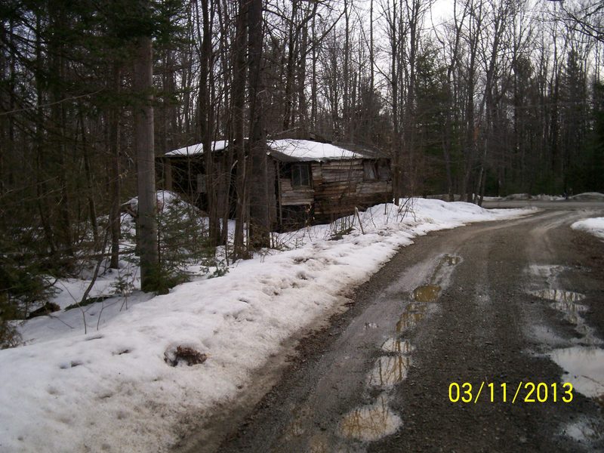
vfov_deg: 39.7
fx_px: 628
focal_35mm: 36
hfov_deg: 51.4
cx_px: 302
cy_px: 226
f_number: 4.5
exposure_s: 1/645
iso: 100
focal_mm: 5.9
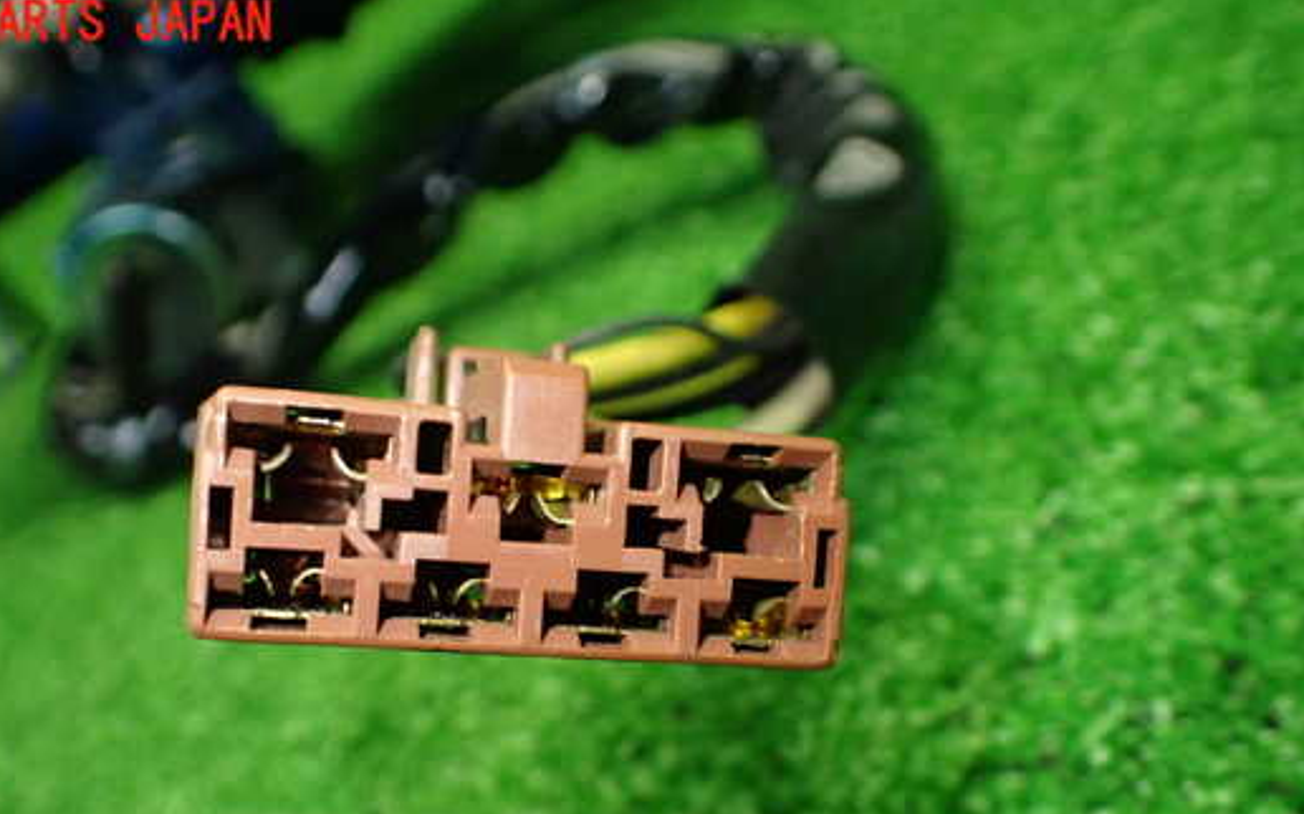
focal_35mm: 37
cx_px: 571
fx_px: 1314
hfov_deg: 52.6
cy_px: 561
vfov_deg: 34.0
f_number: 2.3
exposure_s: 1/125
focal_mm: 5.4
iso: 500
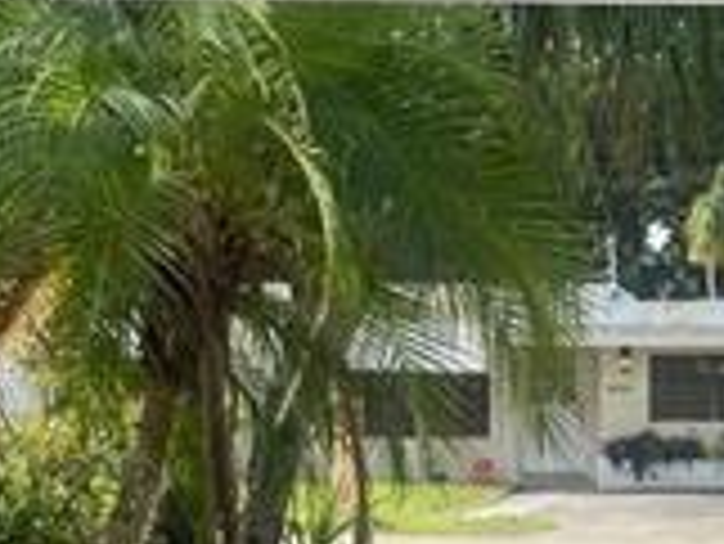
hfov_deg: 15.7
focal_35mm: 124
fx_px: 2595
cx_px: 625
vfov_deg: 11.6
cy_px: 746
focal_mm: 4.25
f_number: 1.8
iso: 32
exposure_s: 1/949
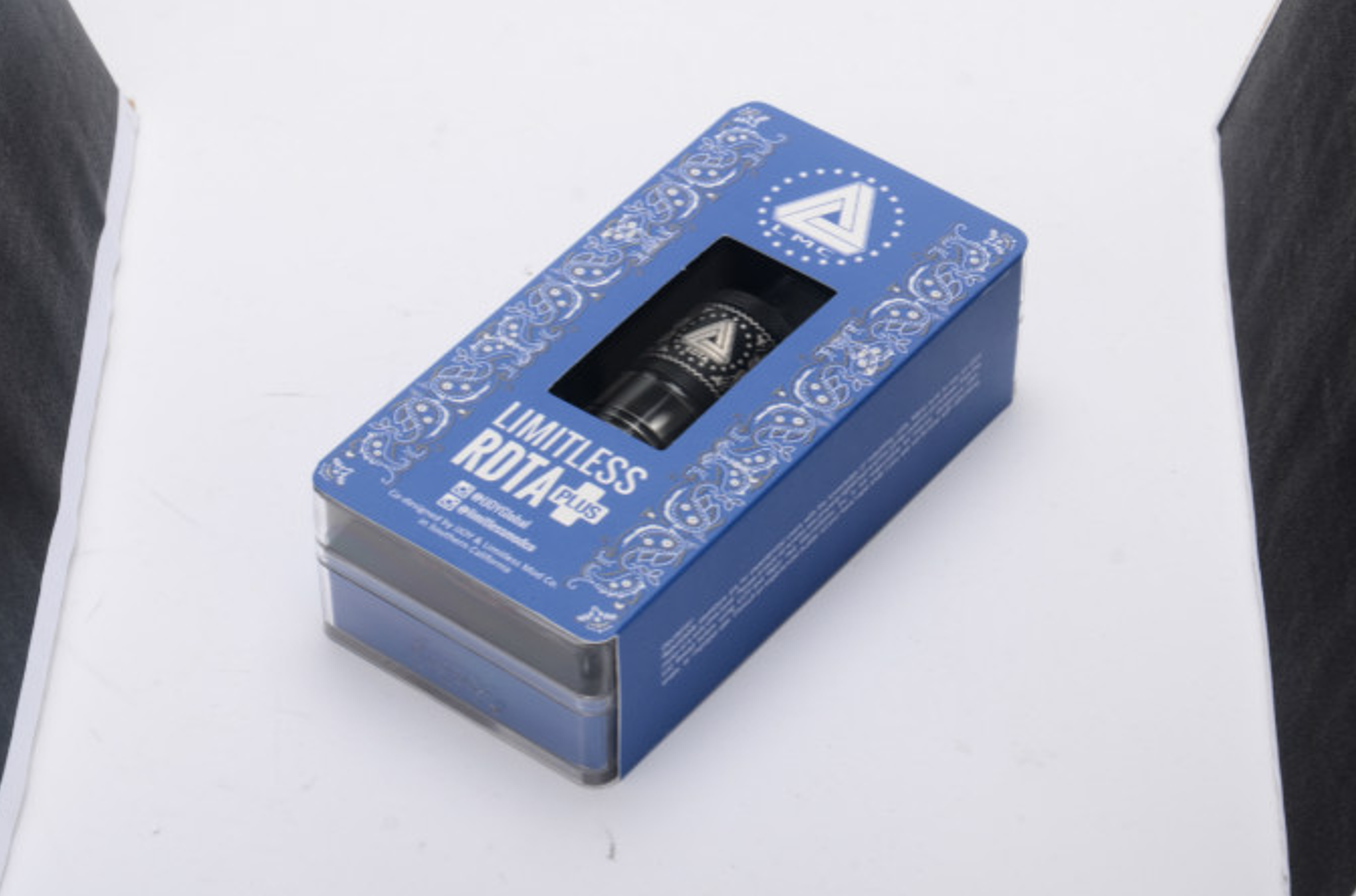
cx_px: 686
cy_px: 447
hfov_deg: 16.4
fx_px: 4695
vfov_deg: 10.9
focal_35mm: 125
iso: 100
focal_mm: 70
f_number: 14
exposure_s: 1/125
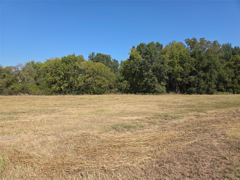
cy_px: 90
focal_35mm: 23
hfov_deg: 73.9
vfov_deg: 58.9
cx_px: 120
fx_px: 159
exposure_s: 1/4885
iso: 80
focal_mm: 5.4
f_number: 1.8
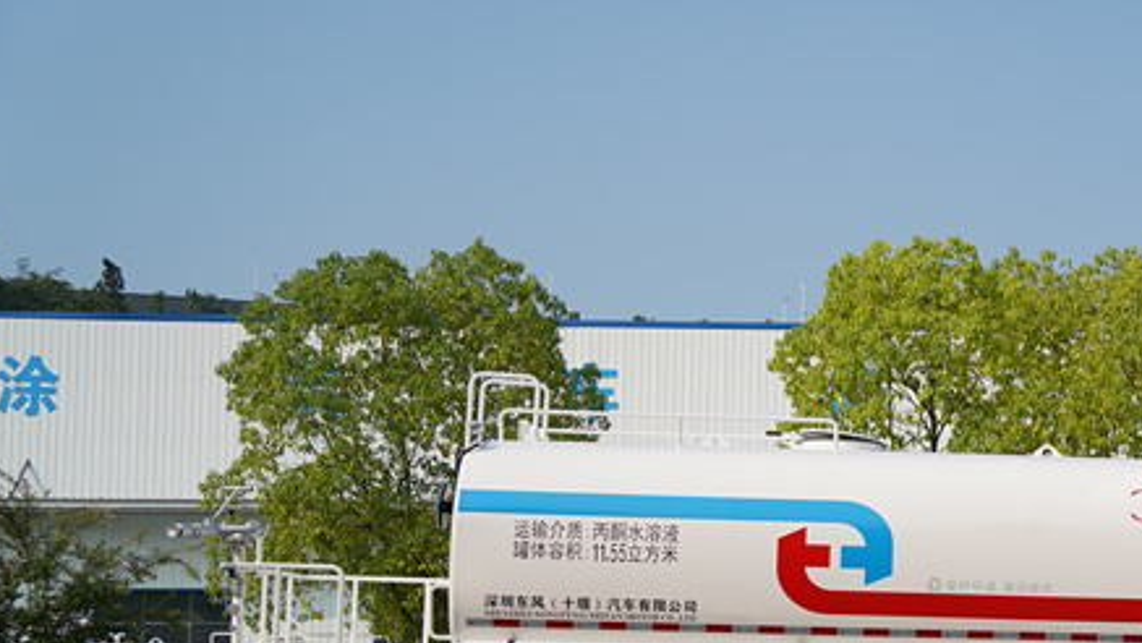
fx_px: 2090
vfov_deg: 17.3
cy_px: 566
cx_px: 1017
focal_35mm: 69
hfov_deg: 29.4
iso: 100
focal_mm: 36
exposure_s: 1/1600
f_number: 3.2
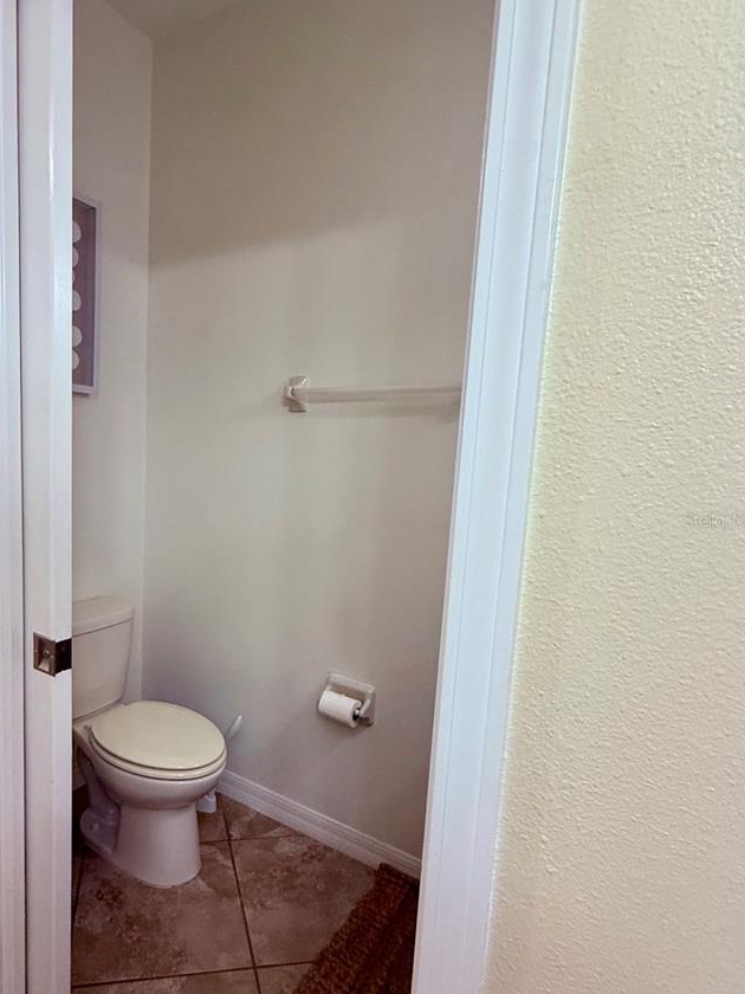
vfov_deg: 81.7
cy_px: 519
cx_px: 235
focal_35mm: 20
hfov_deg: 63.9
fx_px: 574
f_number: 2.2
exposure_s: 1/60
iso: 400
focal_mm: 2.22
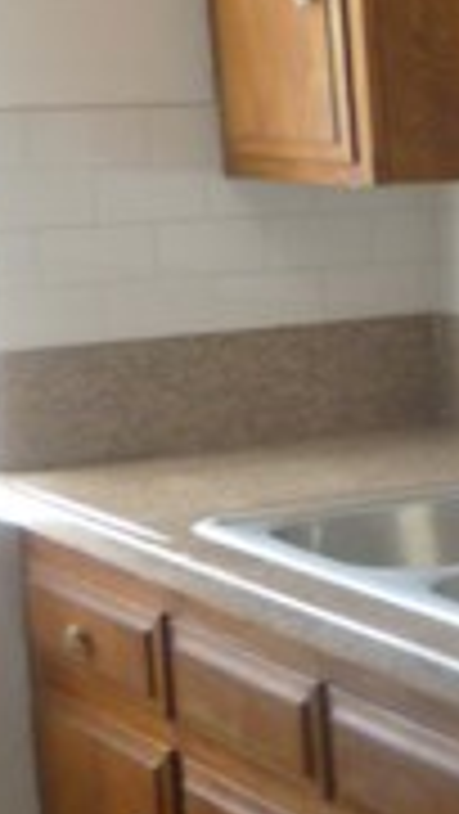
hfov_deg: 9.2
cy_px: 409
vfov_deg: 19.1
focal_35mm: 112
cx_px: 1269
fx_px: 2420
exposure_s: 1/30
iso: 100
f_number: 3.3
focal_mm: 5.2
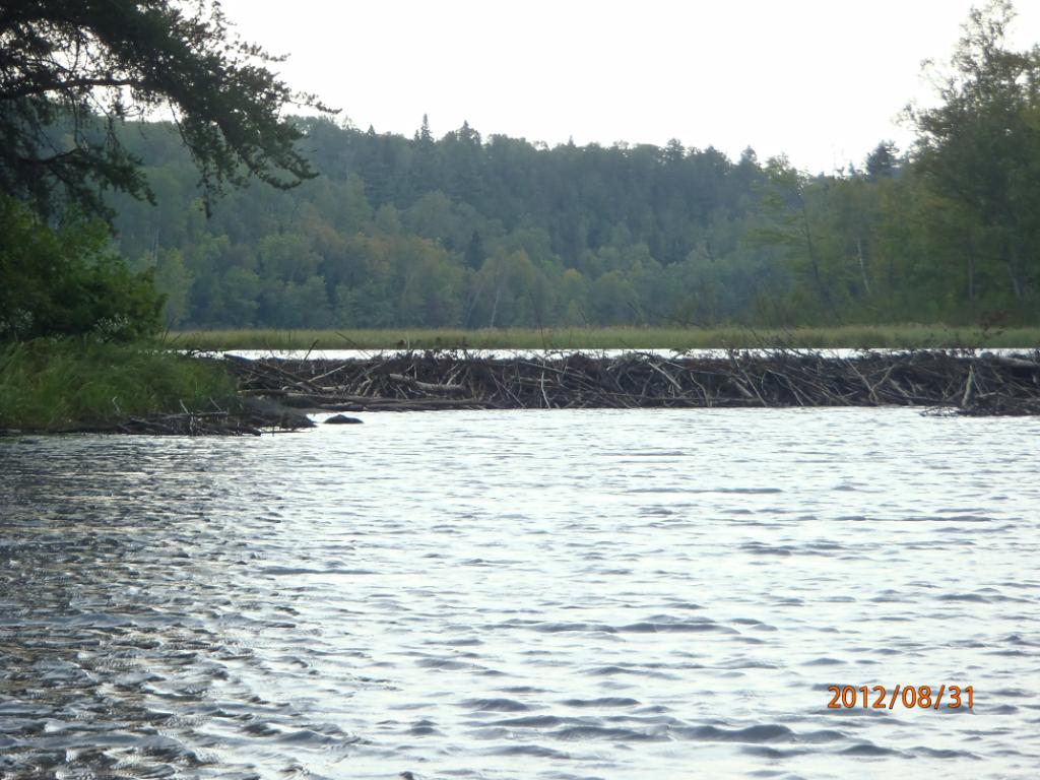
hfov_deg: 14.1
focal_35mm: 140
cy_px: 390
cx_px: 520
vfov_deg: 10.6
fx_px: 4206
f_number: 5.9
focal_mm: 25
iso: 100
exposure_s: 1/50
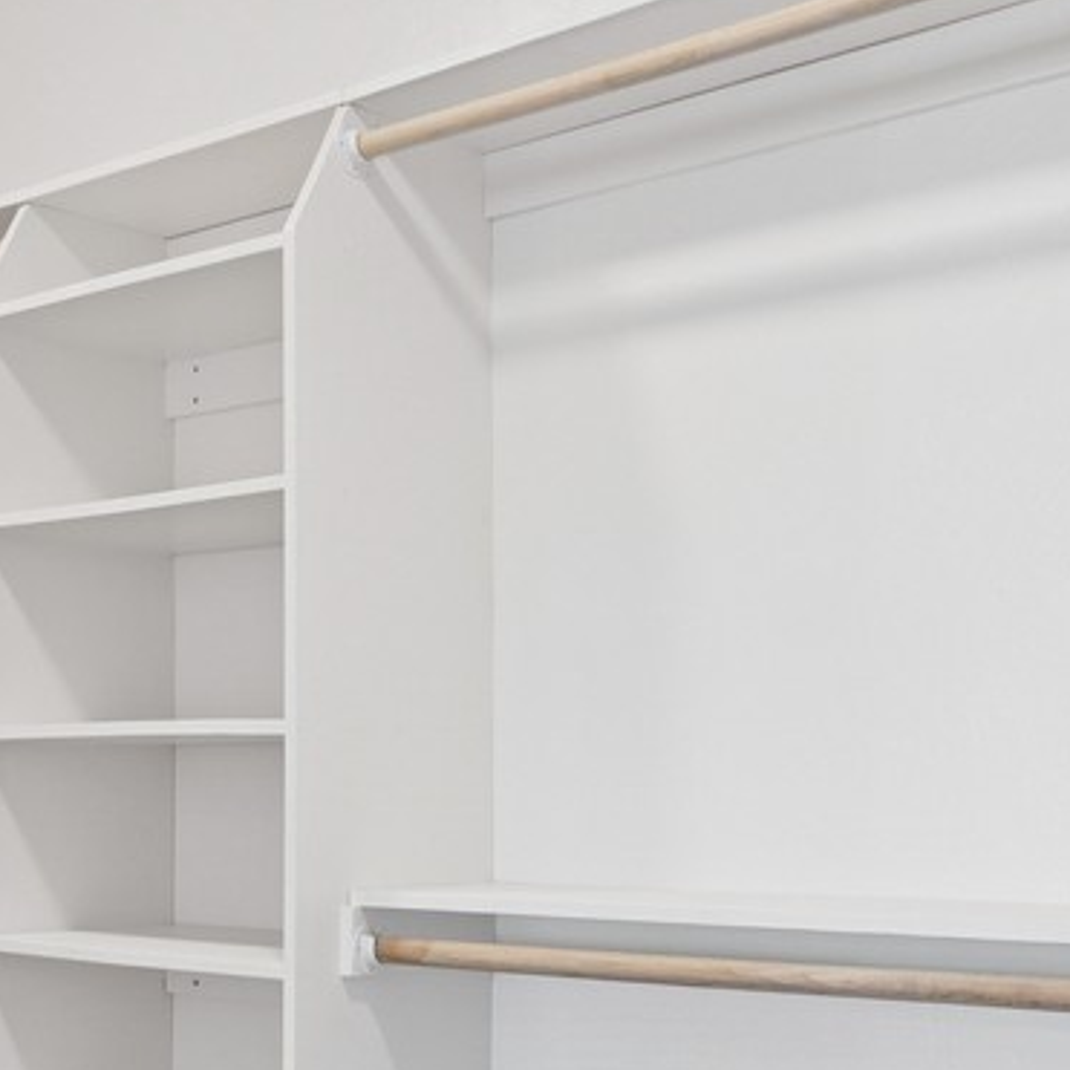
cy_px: 733
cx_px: 182
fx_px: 1923
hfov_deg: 30.2
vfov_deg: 30.8
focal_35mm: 55
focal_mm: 10
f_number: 6.3
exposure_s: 1/4
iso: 100
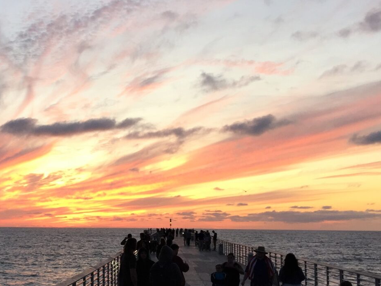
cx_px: 25
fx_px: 704
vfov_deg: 22.9
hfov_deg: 28.8
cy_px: 177
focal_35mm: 64
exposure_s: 1/60
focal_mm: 4.15
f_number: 2.2
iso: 40
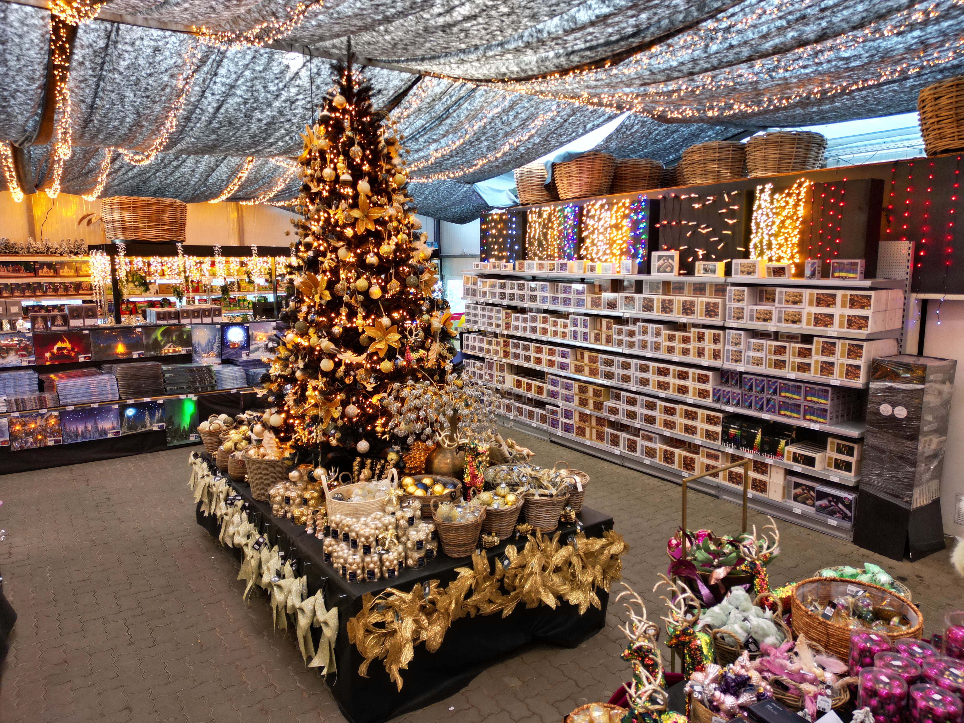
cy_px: 362
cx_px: 482
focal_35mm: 24
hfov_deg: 71.6
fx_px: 668
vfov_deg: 56.8
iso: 270
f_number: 1.7
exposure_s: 1/15
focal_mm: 6.72
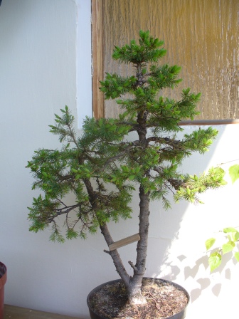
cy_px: 160
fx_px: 341
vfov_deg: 50.1
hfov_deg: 38.7
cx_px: 120
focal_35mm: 37
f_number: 2.8
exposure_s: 1/400
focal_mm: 6.1
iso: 80
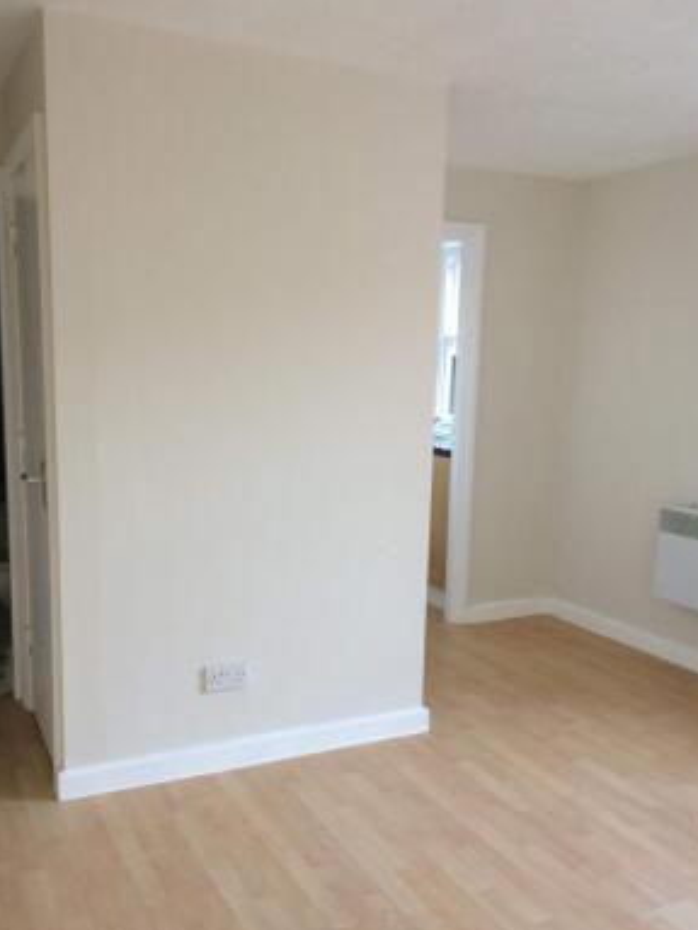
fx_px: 887
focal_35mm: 33
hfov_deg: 42.9
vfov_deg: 55.3
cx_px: 310
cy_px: 507
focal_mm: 4.15
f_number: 2.2
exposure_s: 1/33
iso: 100
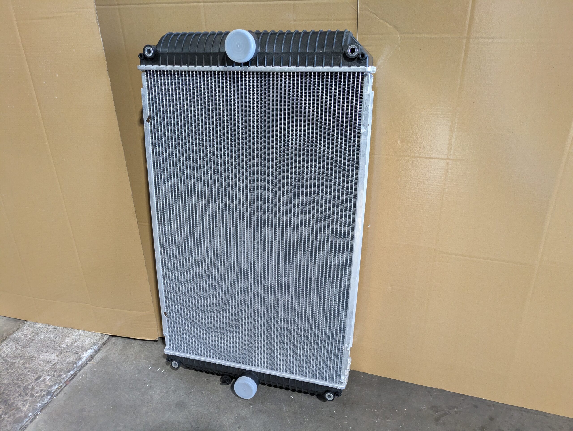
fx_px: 414
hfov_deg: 69.4
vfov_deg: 54.9
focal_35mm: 25
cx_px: 286
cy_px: 216
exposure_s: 1/50
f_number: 1.89
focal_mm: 5.43
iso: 488
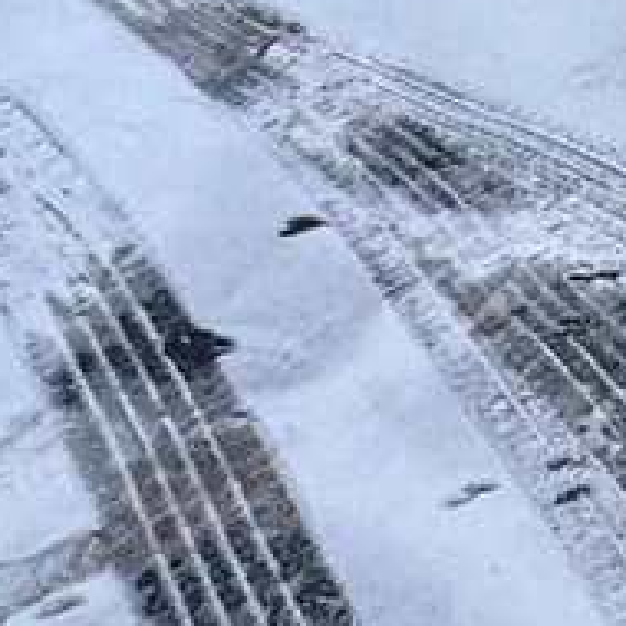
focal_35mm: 94
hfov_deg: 15.7
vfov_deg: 13.9
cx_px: 1143
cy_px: -804
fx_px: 1923
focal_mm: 2.22
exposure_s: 1/316
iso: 40
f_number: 2.2
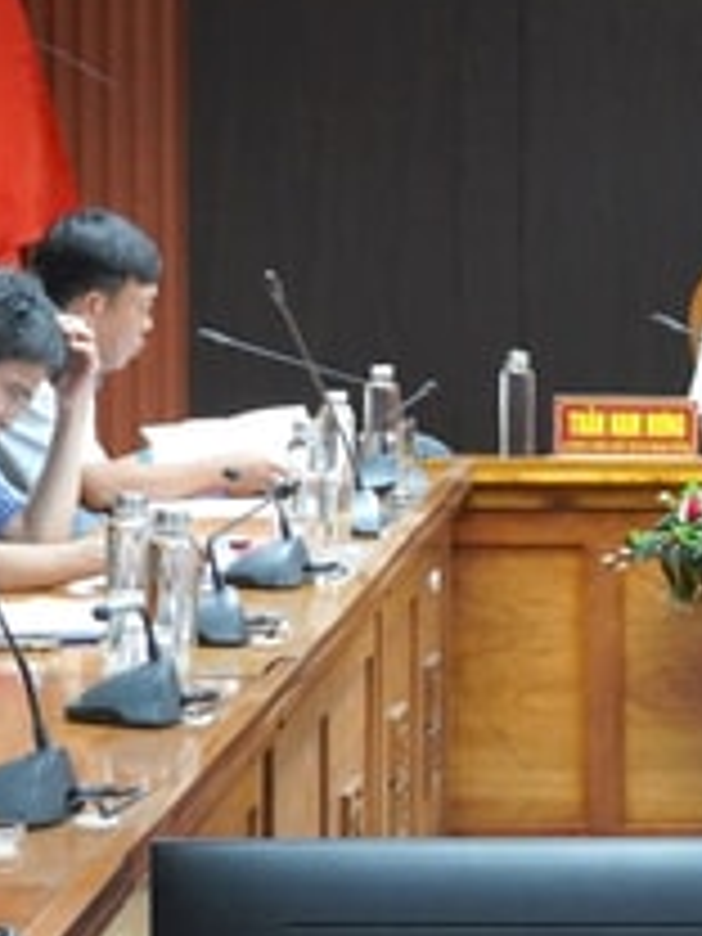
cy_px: 315
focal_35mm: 165
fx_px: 4462
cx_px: 868
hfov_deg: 8.9
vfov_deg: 12.0
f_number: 5
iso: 3200
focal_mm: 44
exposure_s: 1/160
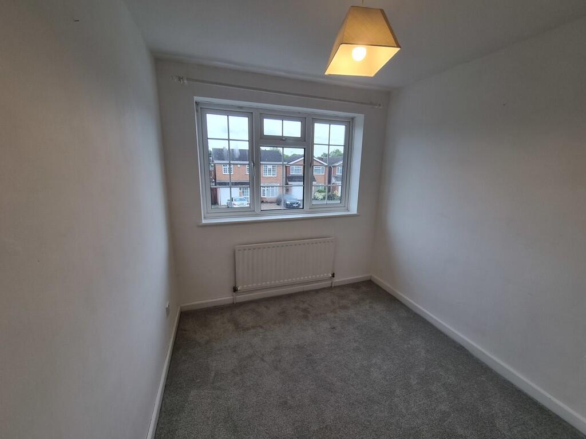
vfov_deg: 89.9
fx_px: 220
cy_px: 220
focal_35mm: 13
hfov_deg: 106.2
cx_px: 293
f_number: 2.2
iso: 50
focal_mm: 2.2
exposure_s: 1/151
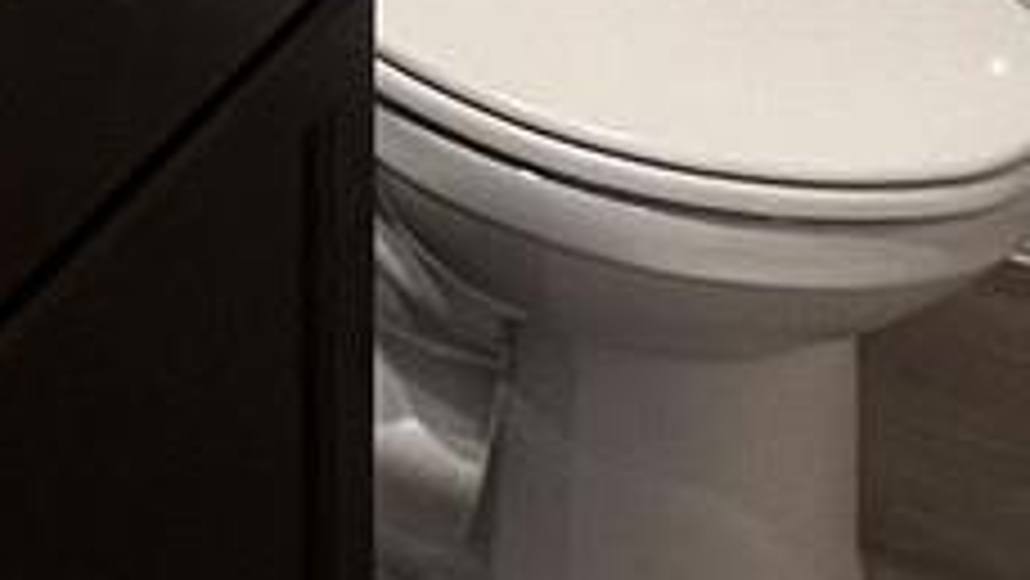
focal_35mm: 99
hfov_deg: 21.4
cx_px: 310
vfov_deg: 10.3
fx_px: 2705
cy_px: -890
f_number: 1.8
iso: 200
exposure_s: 1/60
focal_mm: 1.57
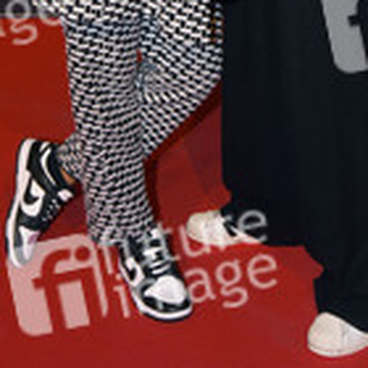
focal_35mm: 107
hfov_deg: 16.3
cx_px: 218
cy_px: -121
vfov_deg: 15.4
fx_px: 1287
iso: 1250
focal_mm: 44
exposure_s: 1/100
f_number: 6.3
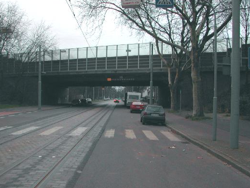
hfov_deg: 44.7
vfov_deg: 34.4
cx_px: 114
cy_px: 93
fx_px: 303
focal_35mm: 42
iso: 119
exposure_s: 1/29
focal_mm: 8
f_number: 2.8
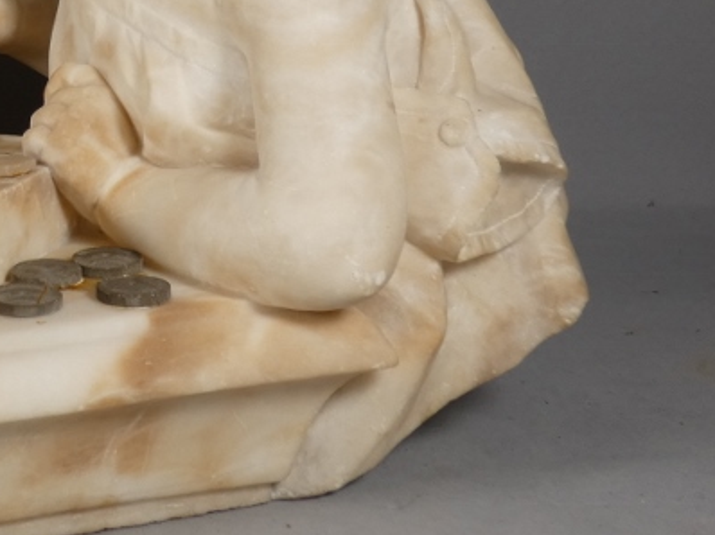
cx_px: -153
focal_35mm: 85
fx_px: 1755
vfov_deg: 17.0
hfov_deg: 21.3
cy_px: 7
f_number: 3.4
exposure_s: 1/100
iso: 80
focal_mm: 6
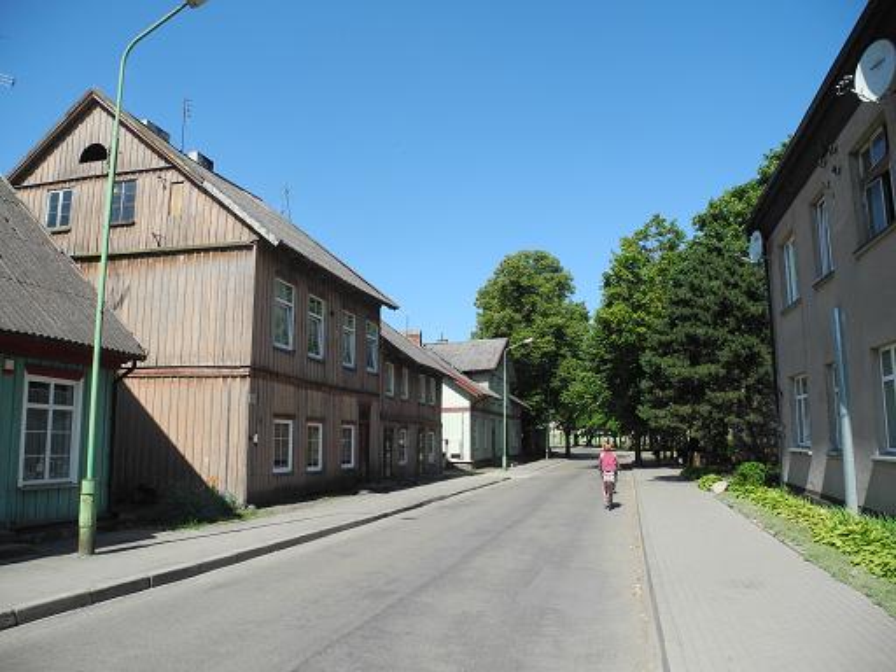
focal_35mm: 28
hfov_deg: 63.4
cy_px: 336
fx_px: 725
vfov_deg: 49.7
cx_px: 448
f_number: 3.5
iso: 100
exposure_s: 1/800
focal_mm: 6
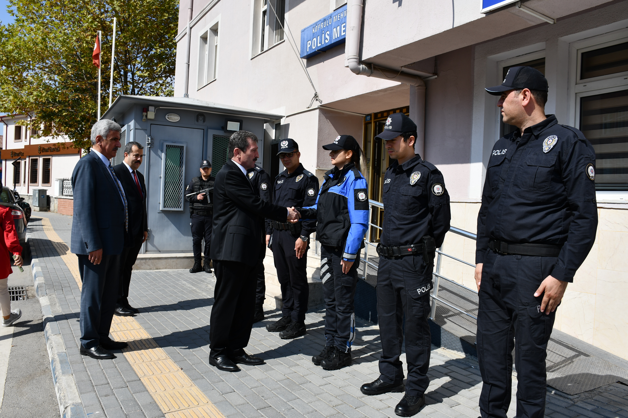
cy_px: 209
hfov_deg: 67.4
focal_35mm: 27
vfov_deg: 47.9
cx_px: 314
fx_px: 471
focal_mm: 18
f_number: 9
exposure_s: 1/320
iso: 100
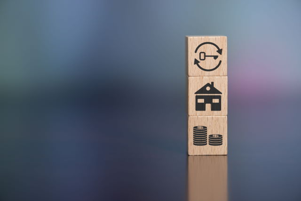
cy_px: 100
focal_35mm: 105
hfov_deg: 19.5
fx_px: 878
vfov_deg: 13.0
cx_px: 150
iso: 400
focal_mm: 105
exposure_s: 1/200
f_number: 3.2
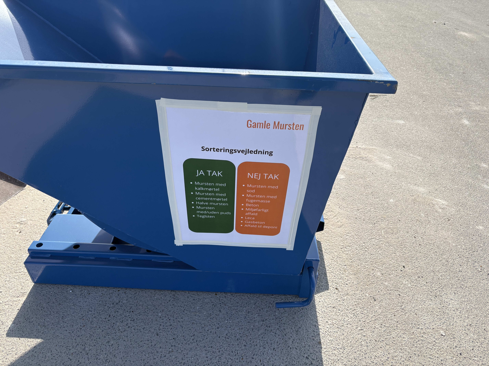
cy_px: 183
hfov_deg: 67.3
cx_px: 244
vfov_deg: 53.1
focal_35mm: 26
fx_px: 367
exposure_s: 1/2283
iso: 50
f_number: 1.6
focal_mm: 5.96
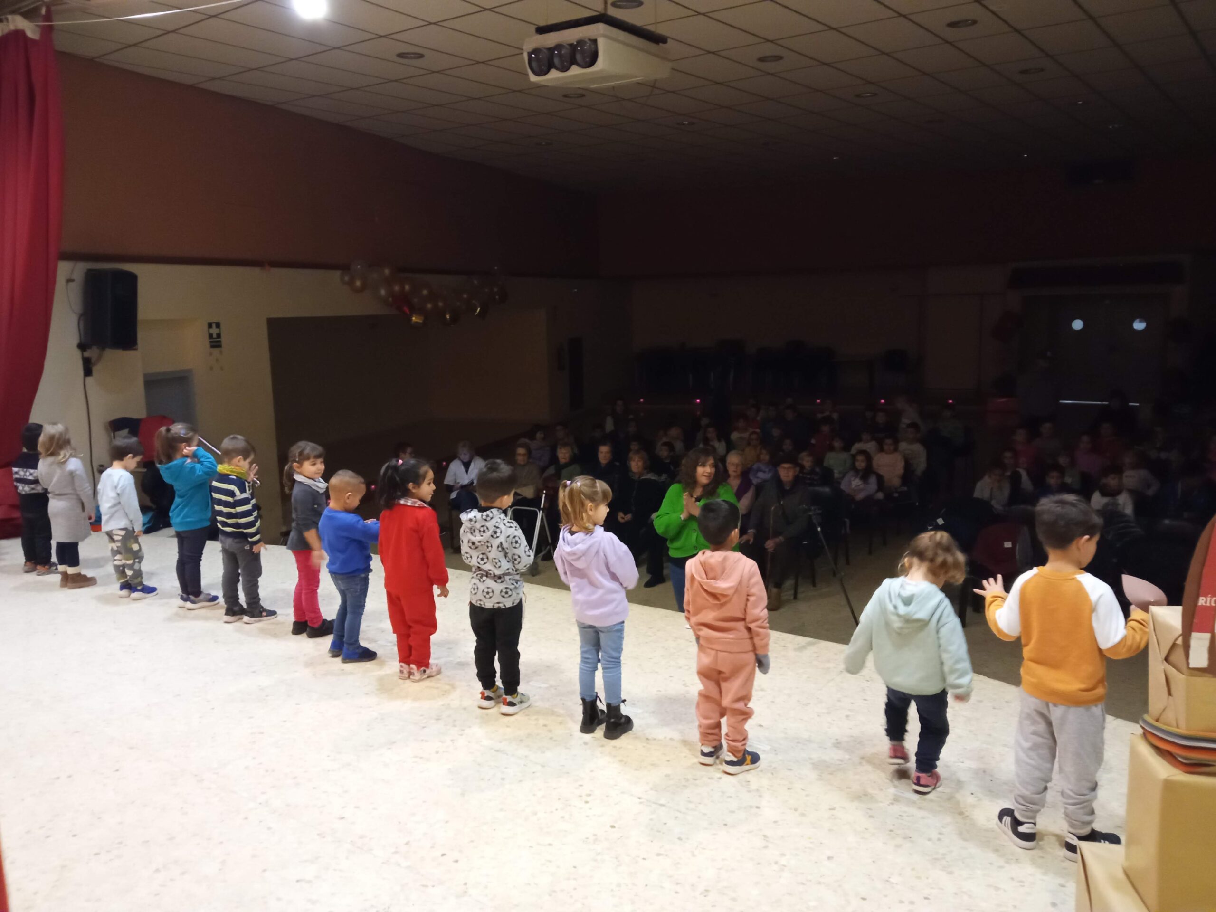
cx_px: 608
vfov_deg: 51.4
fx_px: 948
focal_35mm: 27
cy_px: 456
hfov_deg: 65.3
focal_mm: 3.79
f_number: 2.2
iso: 1229
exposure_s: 1/20
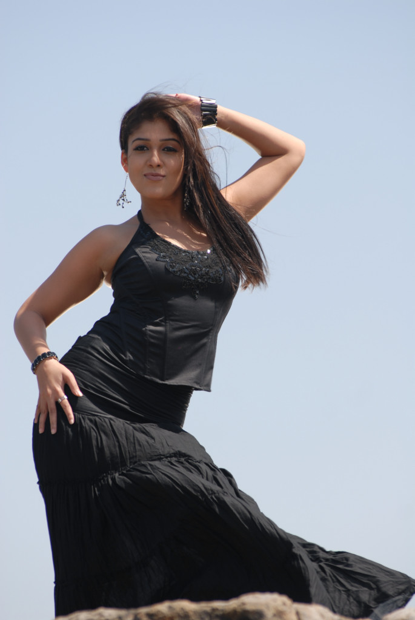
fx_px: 4787
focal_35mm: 278
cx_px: 208
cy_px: 310
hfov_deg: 5.0
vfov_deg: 7.4
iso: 100
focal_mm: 185
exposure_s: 1/320
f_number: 4.5
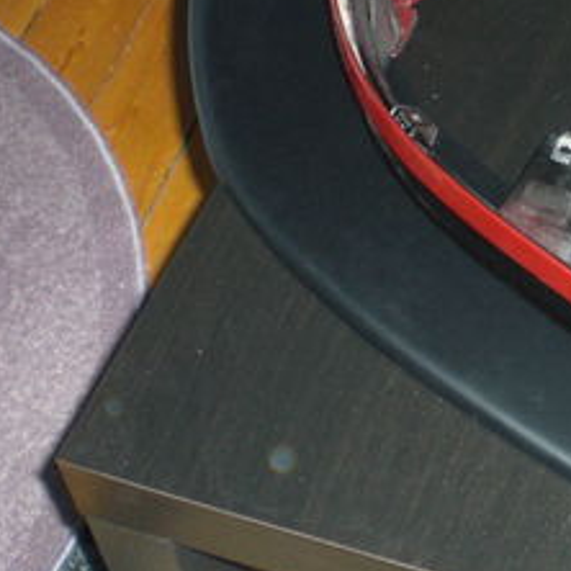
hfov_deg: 17.5
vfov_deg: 17.9
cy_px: 185
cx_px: 586
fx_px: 1810
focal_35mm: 97
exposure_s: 1/60
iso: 200
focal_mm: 6.3
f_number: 3.1
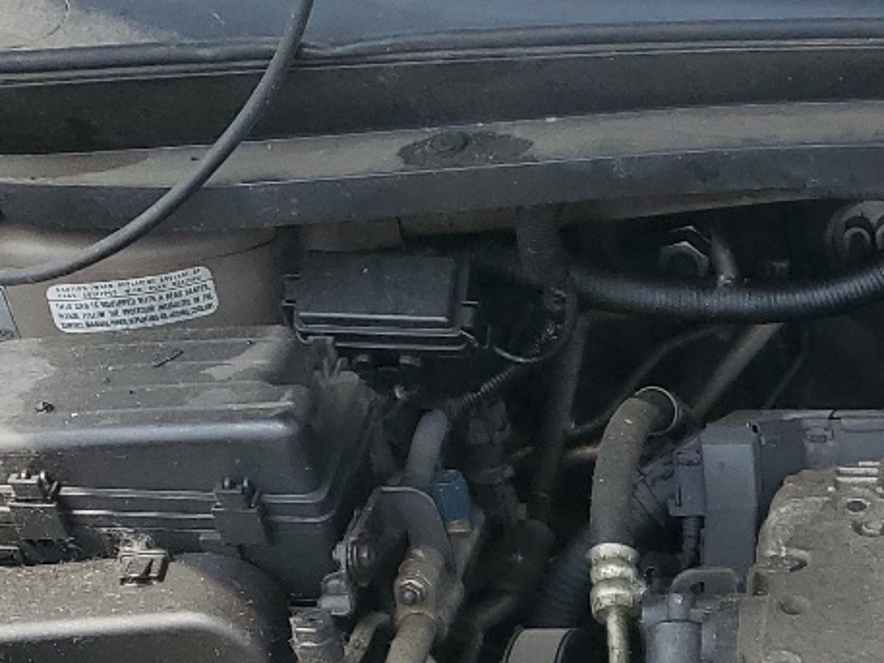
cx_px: 1286
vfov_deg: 15.4
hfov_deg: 19.1
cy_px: 881
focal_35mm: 91
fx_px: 2325
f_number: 1.5
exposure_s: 1/1000
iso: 50
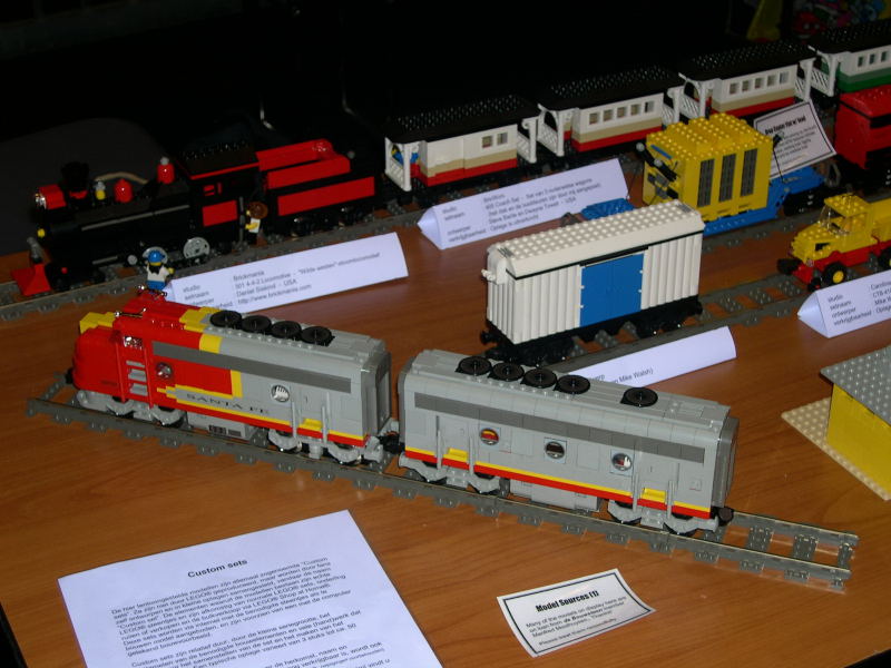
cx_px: 446
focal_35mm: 62
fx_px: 1596
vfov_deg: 23.7
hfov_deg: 31.2
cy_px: 334
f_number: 3.5
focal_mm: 13.2
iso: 100
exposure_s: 1/60
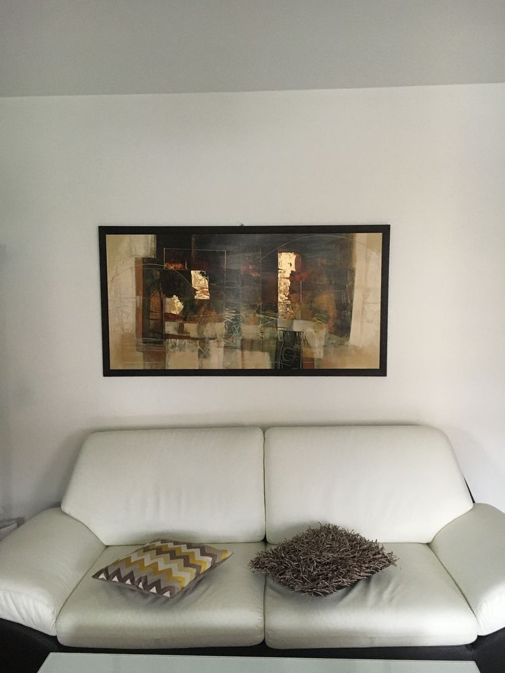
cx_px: 252
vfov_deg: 61.7
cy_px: 336
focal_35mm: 29
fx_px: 564
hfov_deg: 48.2
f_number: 2.2
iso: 200
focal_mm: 4.15
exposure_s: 1/25
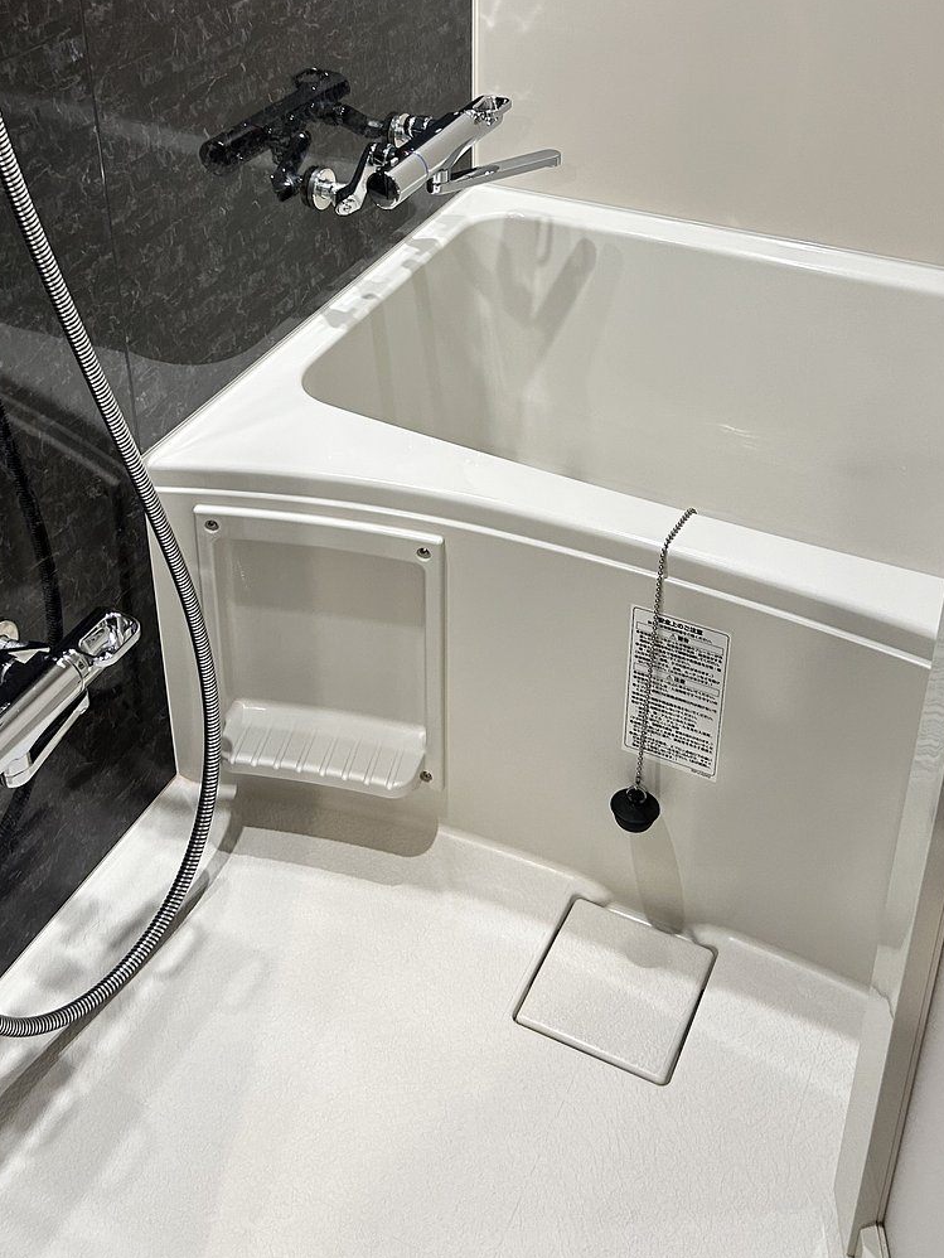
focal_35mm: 40
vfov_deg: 45.0
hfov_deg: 36.0
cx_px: 454
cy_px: 295
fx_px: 1454
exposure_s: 1/60
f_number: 1.5
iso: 160
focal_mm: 5.7
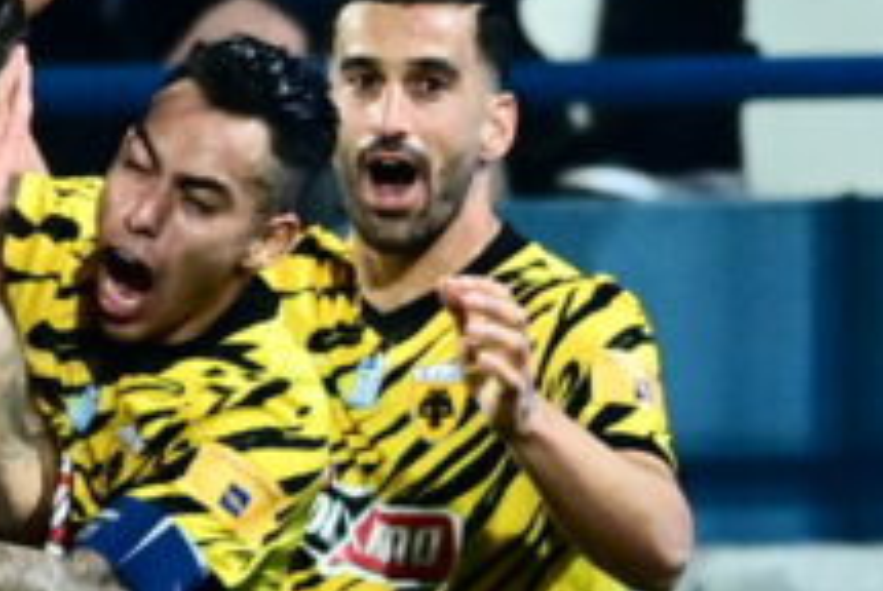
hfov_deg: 1.8
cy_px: 529
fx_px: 27361
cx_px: -160
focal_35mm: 1114
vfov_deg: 1.2
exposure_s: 1/1250
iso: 4000
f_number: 2.8
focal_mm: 400
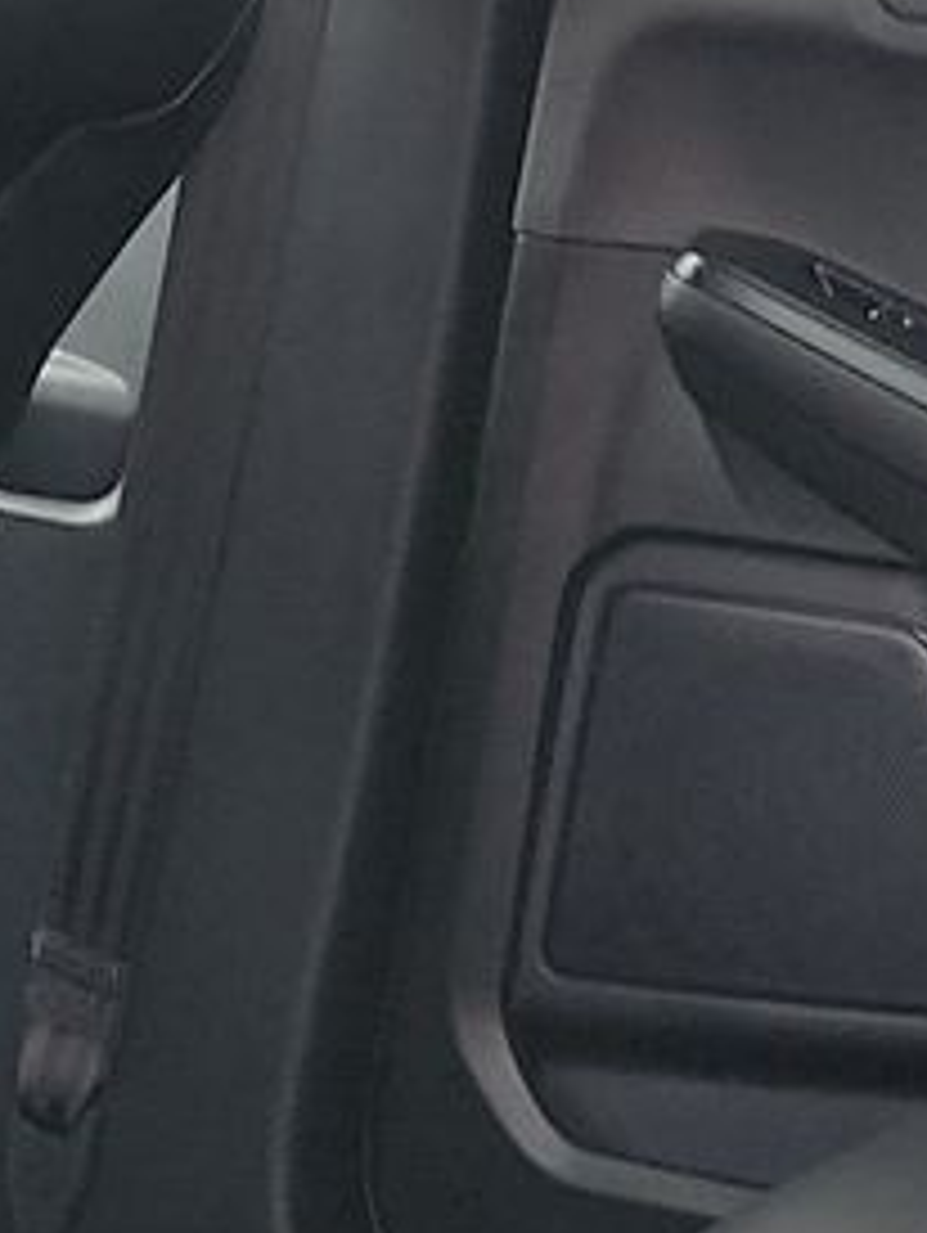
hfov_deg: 10.4
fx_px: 4991
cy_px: 392
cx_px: -310
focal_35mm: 140
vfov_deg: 14.1
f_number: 1.8
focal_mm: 6.7
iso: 167
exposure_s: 1/59
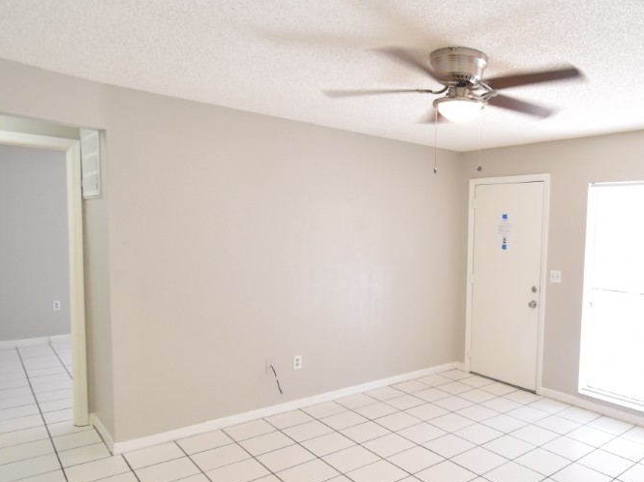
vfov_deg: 54.8
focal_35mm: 25
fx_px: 465
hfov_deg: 65.0
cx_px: 486
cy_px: 262
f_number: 3.5
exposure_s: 1/45
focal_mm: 10
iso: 800
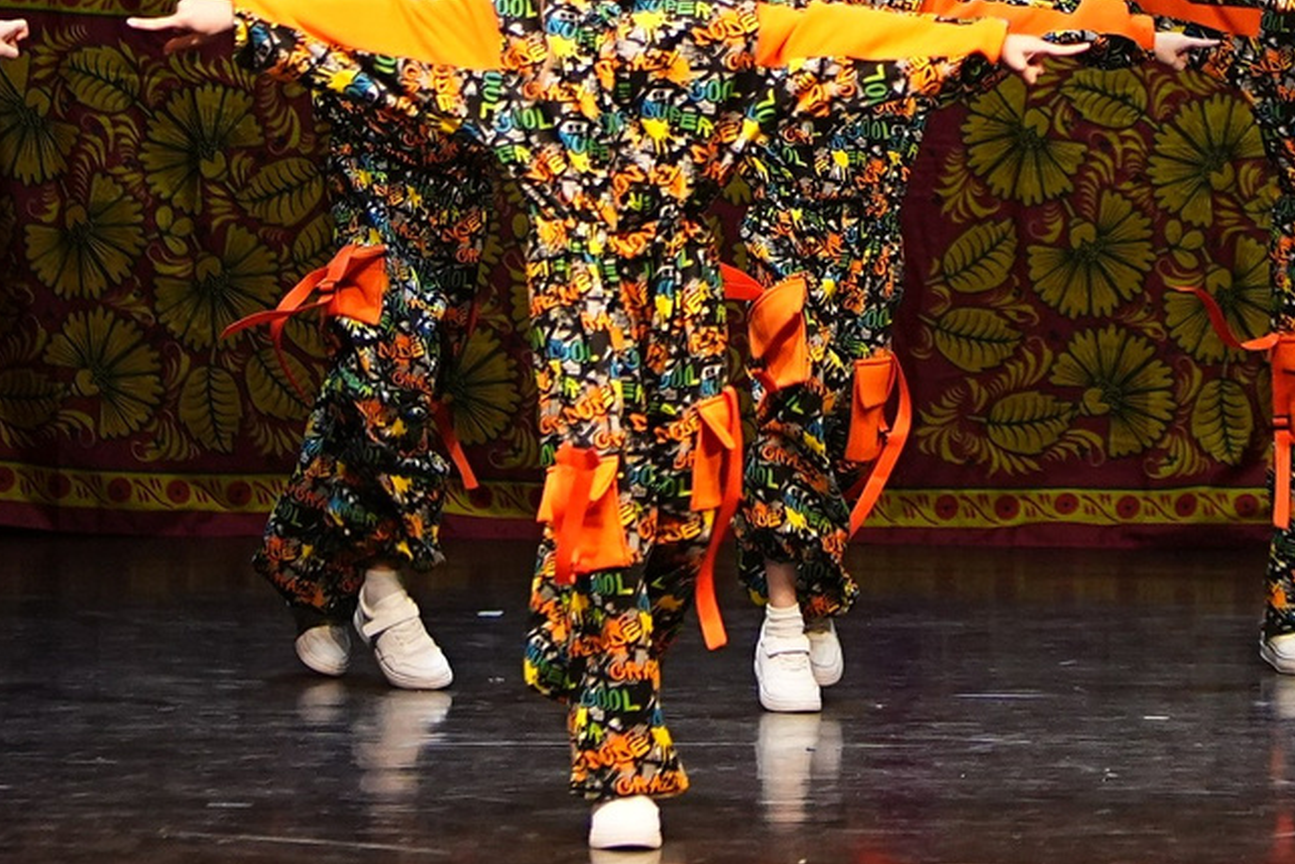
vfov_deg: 4.3
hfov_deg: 6.5
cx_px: 1021
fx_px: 11474
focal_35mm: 319
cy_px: -720
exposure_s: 1/400
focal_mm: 80
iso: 1600
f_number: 2.8
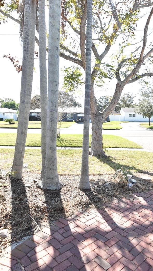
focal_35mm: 24
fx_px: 173
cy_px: 134
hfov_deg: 47.4
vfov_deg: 76.3
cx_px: 91
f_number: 8
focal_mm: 10
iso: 360
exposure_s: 1/250
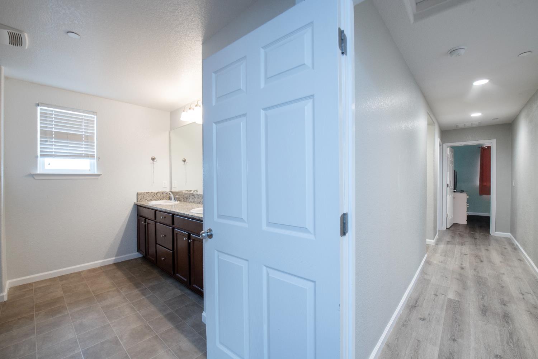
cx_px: 269
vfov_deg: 81.2
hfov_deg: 104.3
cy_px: 180
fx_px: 209
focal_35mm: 14
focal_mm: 14
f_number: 7.1
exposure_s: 1/2.5
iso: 160
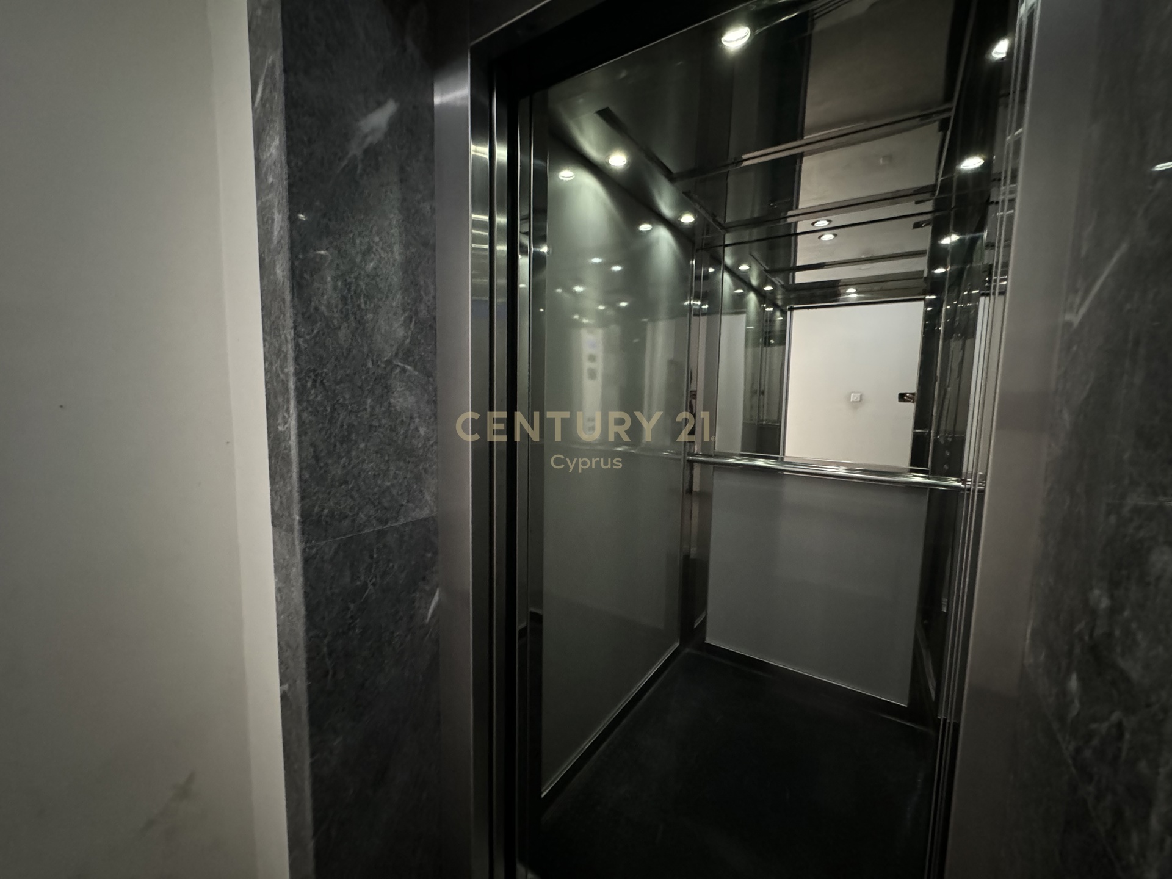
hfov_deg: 102.1
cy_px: 440
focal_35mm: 14
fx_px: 474
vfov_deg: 85.7
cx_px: 586
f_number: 2.2
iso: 1600
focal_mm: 2.22
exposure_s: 1/33
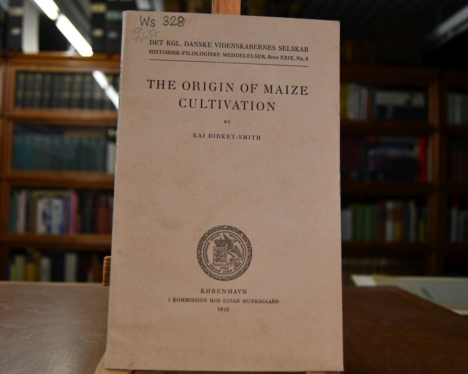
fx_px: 471
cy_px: 188
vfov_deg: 43.4
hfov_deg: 52.8
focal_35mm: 34
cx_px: 223
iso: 800
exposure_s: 1/250
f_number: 3.5
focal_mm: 20
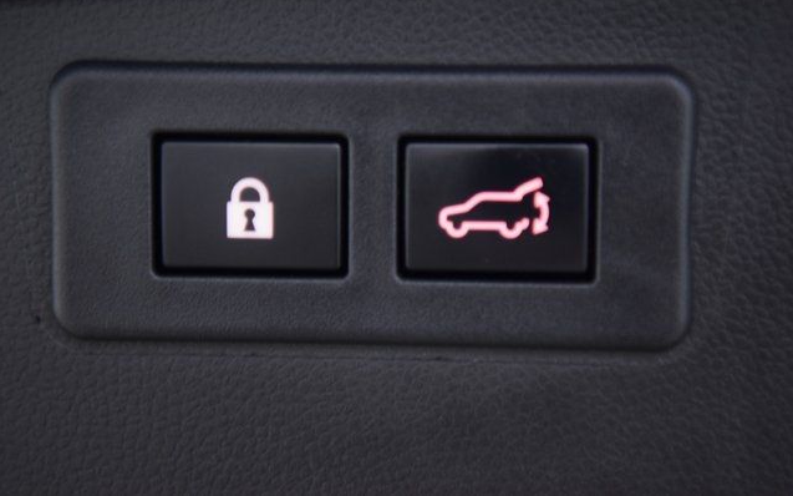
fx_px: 1858
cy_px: 231
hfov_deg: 24.1
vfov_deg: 15.2
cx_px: 396
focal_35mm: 86
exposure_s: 1/40
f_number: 2.8
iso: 1600
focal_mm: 56
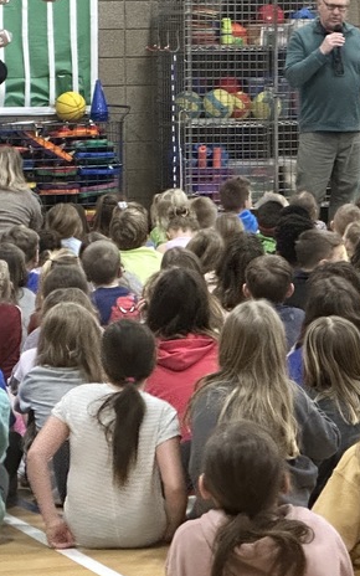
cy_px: 277
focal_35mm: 180
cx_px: 226
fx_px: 2826
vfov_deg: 11.6
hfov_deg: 7.3
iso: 640
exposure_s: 1/41
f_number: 2.8
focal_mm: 9
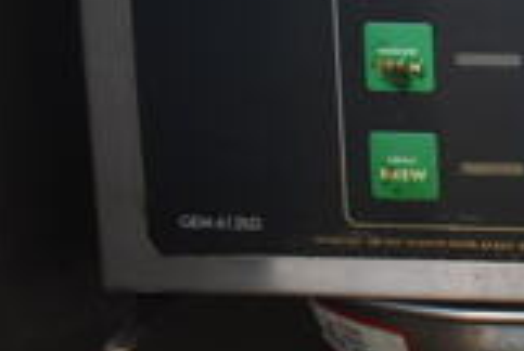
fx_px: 1487
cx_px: 921
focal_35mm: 102
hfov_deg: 16.8
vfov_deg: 13.3
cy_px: 13
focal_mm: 18
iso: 1100
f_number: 3.5
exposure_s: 1/30
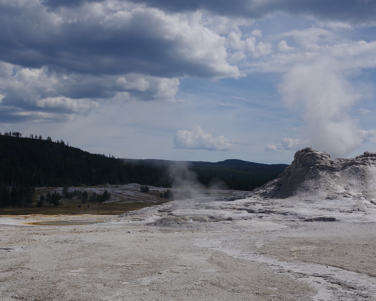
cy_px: 151
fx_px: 579
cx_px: 198
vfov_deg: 29.1
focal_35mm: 52
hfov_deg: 36.0
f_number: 10
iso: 200
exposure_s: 1/250
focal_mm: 30.63
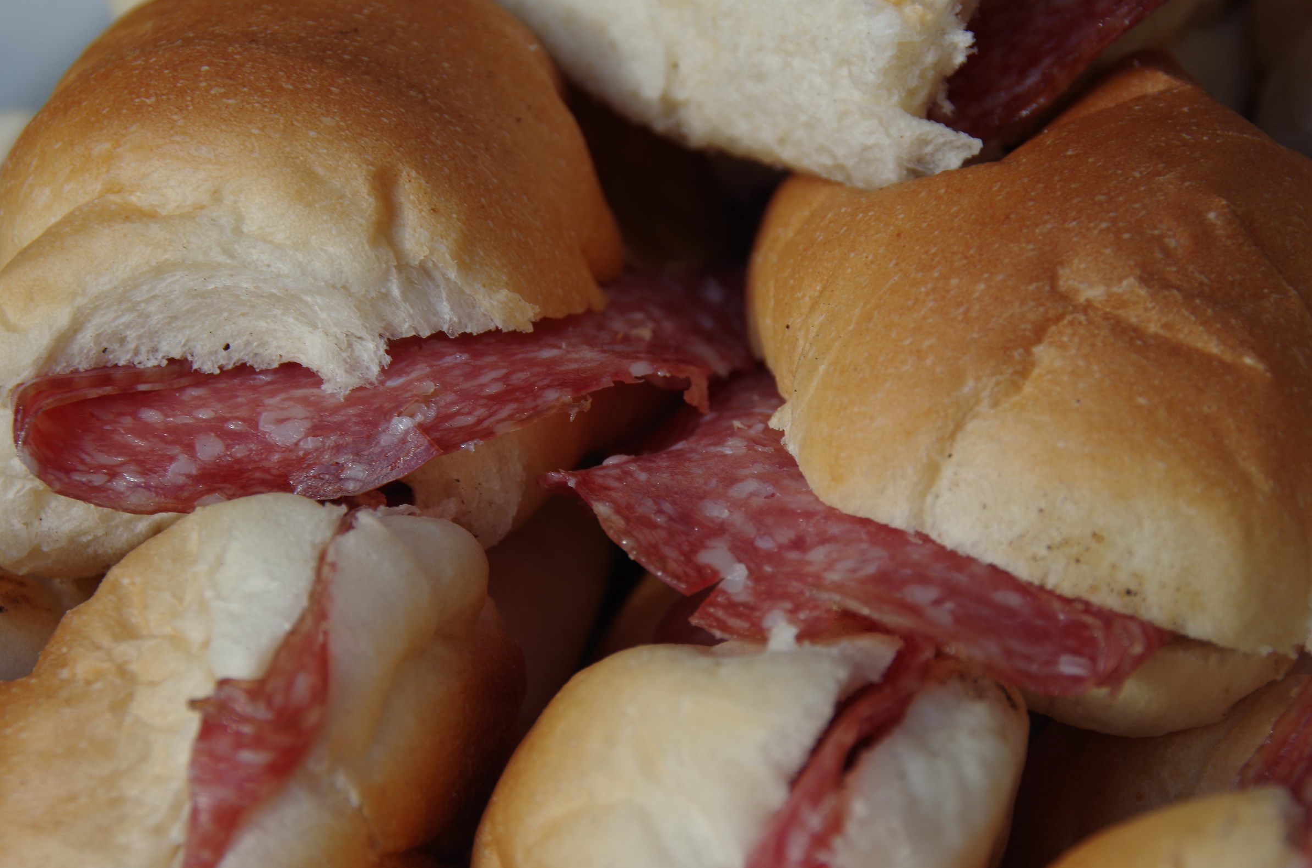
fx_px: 4946
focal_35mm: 136
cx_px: 660
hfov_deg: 15.1
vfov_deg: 10.0
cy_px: 432
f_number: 8
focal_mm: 90
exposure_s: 1/160
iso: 200
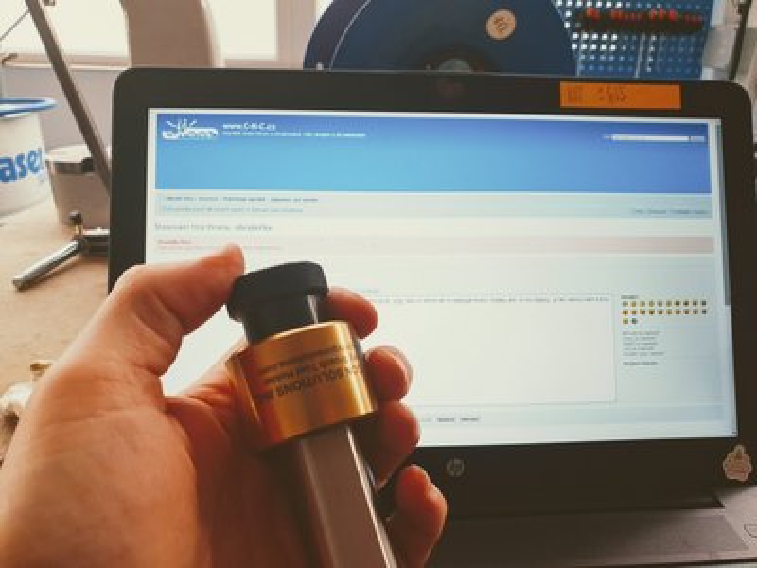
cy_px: 284
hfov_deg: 67.3
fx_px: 569
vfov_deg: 53.1
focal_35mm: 26
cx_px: 378
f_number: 2.4
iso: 80
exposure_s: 1/100
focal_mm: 4.3
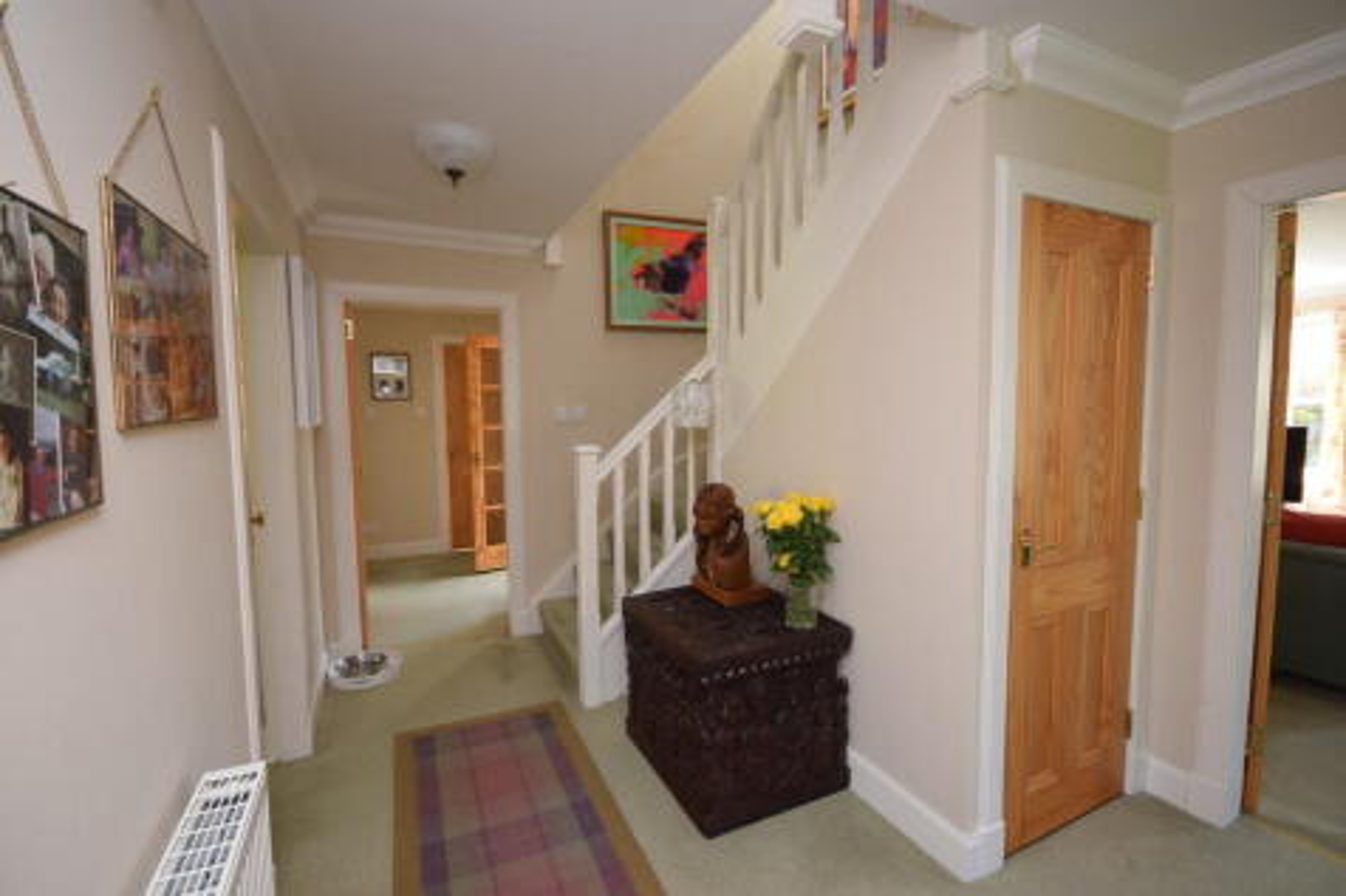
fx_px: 561
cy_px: 448
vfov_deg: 77.3
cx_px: 673
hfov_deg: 100.4
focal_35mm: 15
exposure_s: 1/80
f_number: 4.5
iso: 800
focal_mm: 10
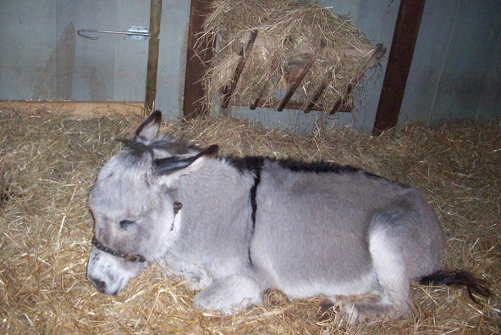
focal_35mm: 39
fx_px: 543
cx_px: 251
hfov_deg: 49.5
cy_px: 172
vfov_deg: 34.2
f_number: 2.8
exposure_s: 1/45
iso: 400
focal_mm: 6.2
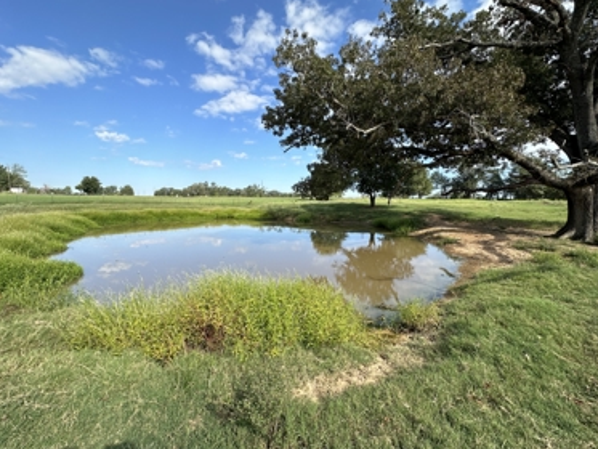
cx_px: 308
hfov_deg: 98.1
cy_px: 212
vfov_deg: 81.7
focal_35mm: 15
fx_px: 259
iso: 40
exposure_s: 1/1114
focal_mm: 2.22
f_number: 2.2
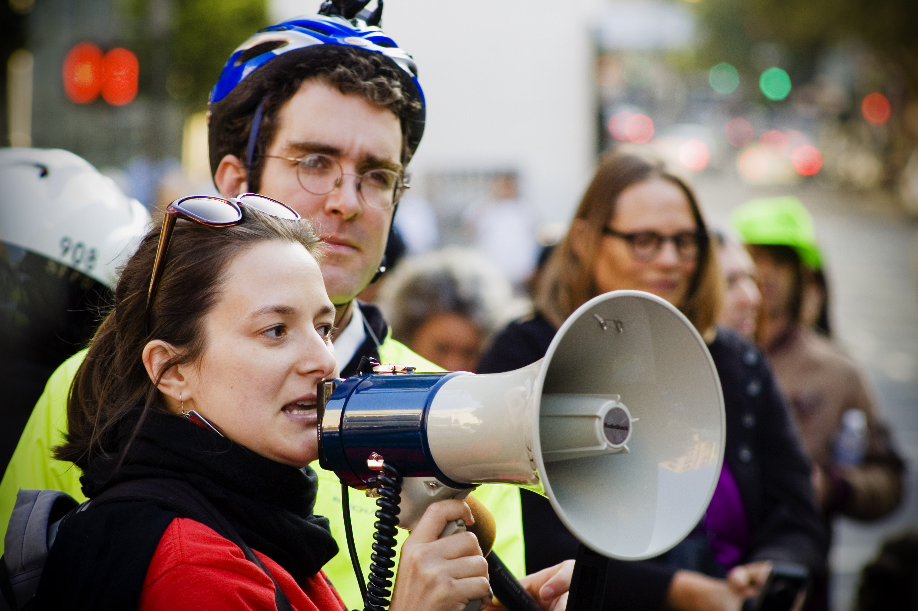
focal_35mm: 255
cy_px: 306
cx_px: 459
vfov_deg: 5.4
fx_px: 6497
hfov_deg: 8.1
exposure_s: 1/100
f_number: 5.6
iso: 320
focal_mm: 170
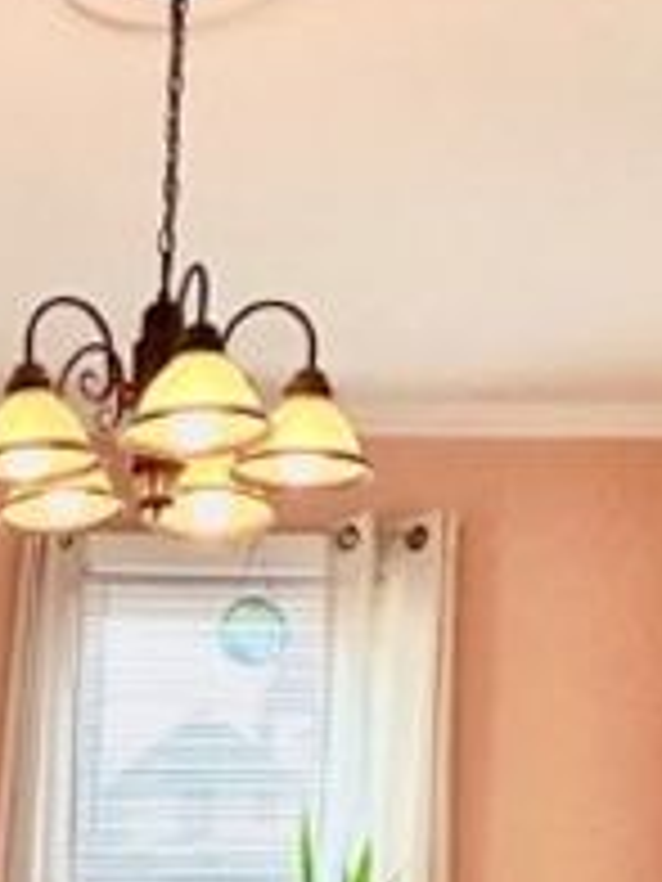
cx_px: -144
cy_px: 1163
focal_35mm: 62
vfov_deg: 26.3
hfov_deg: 21.8
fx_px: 1581
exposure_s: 1/60
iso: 400
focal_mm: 2.22
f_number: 2.2
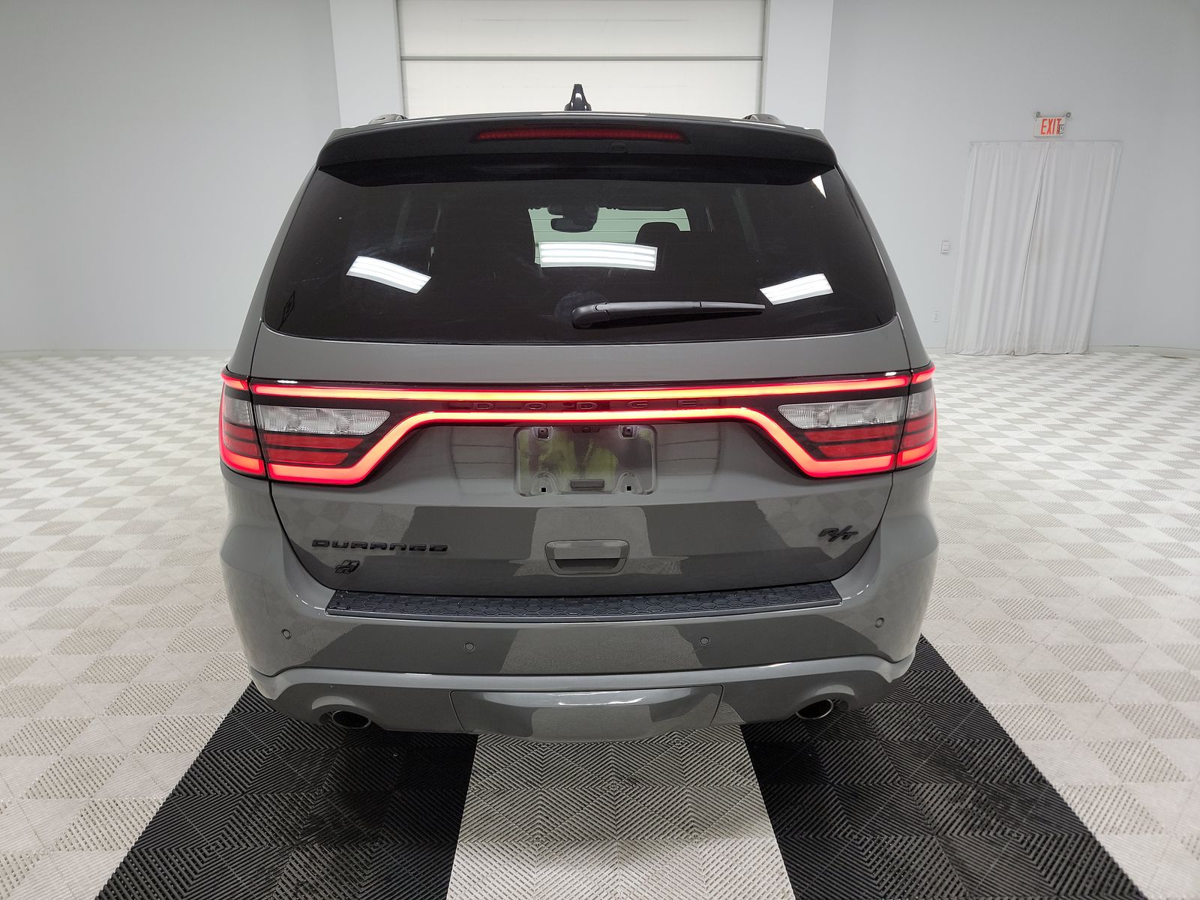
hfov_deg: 71.6
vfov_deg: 56.8
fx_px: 832
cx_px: 600
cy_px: 450
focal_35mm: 24
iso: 55
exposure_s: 1/59
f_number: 1.8
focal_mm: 6.7
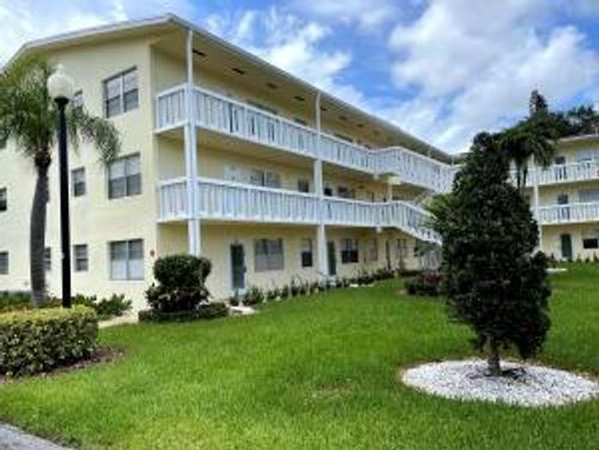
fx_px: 450
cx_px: 300
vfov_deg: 53.1
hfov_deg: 67.3
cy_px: 225
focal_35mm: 26
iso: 32
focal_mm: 5.1
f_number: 1.6
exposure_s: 1/3344
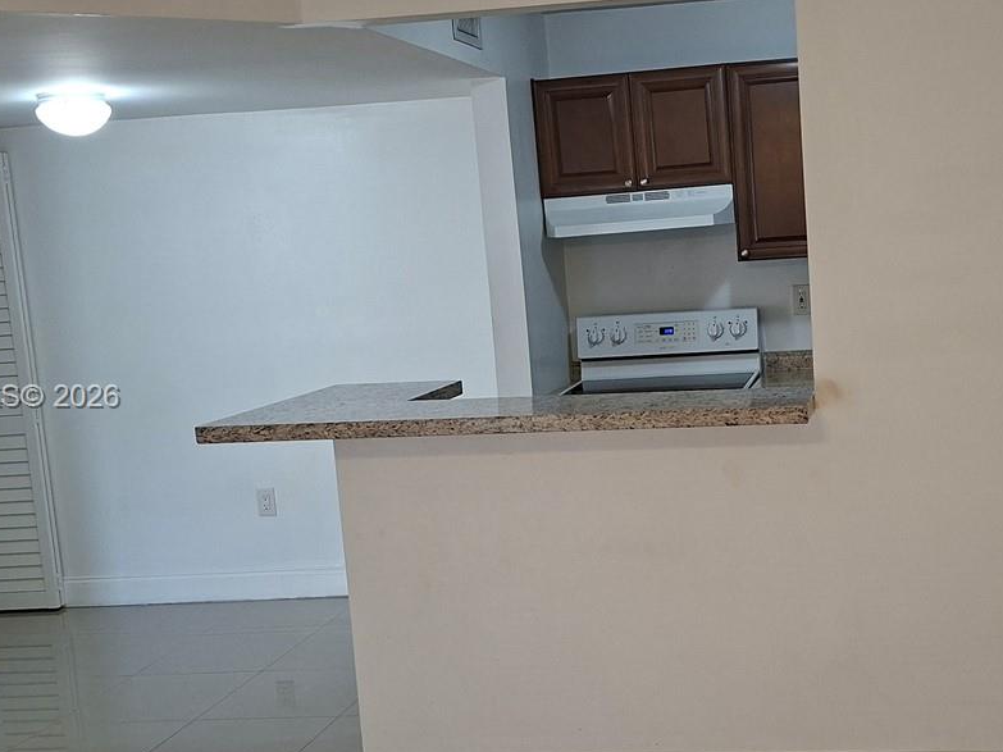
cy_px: 398
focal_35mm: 47
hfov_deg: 39.4
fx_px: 1362
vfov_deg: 30.9
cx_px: 746
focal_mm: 5.54
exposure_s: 1/120
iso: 250
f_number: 1.8
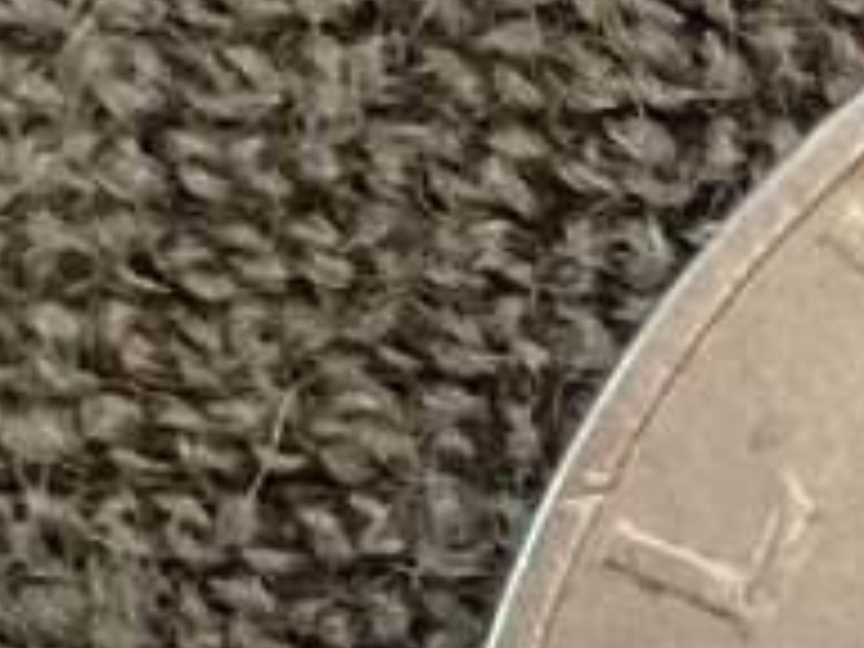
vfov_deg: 6.4
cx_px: 2747
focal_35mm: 228
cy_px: 1222
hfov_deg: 7.5
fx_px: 5691
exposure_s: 1/30
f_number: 1.8
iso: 400
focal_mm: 3
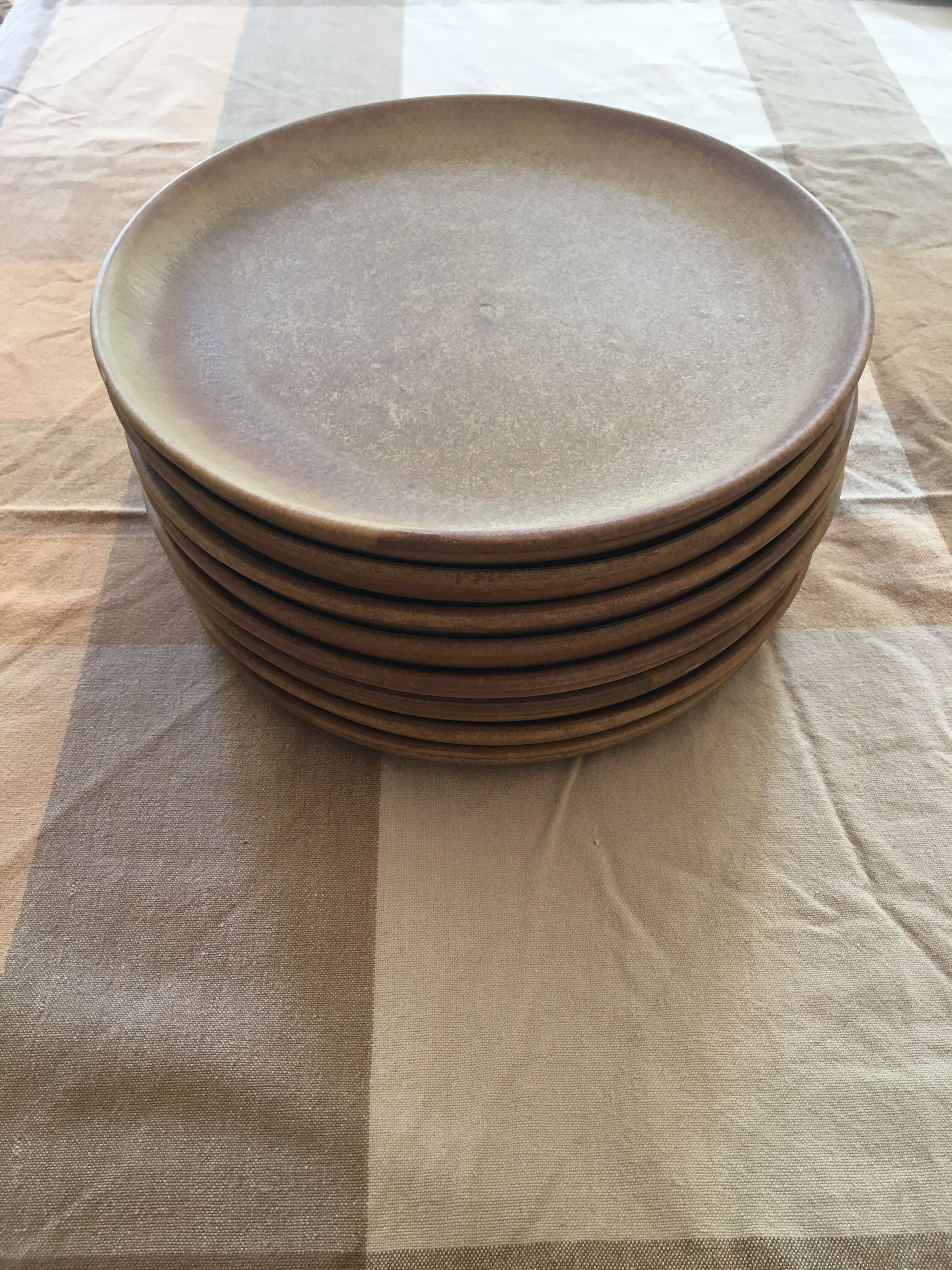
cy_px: 635
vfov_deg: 61.7
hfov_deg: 48.2
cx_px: 476
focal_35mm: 29
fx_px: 1063
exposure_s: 1/33
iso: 50
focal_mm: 4.15
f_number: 2.2
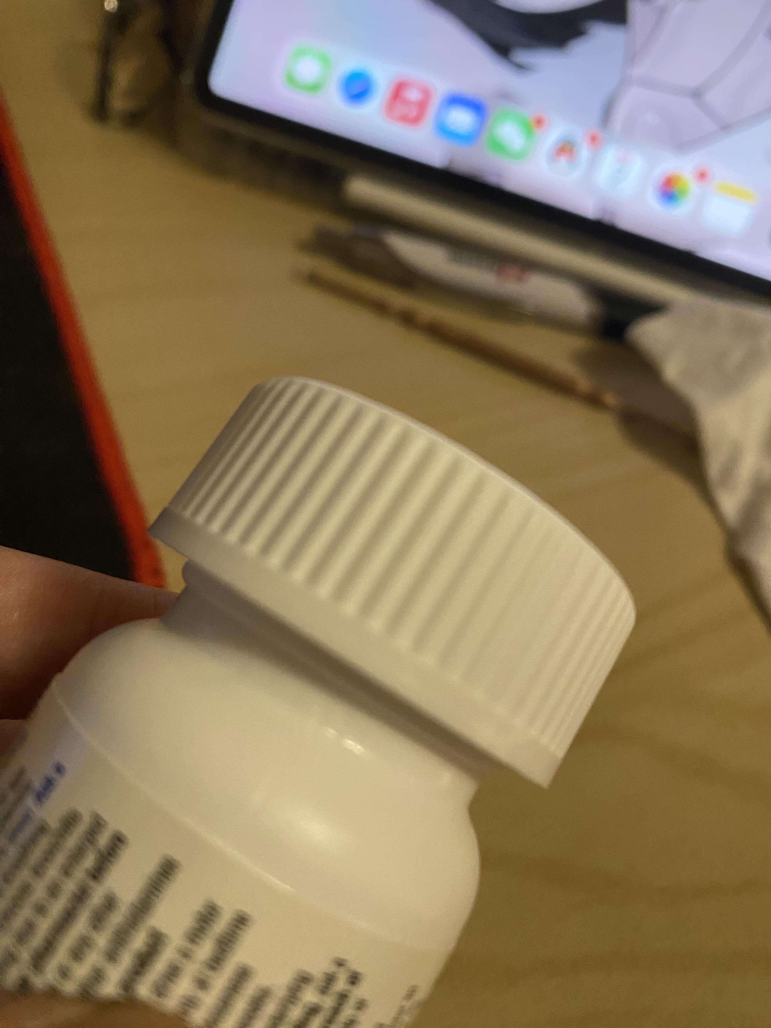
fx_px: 742
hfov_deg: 54.9
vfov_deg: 69.4
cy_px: 514
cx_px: 386
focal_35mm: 25
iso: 500
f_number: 1.8
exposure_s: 1/60
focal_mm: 4.25
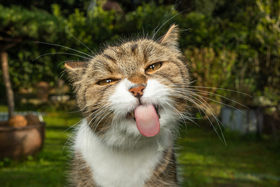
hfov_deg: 54.4
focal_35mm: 35
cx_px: 140
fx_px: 272
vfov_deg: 37.9
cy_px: 94
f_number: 10
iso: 50
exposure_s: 1/250
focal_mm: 35
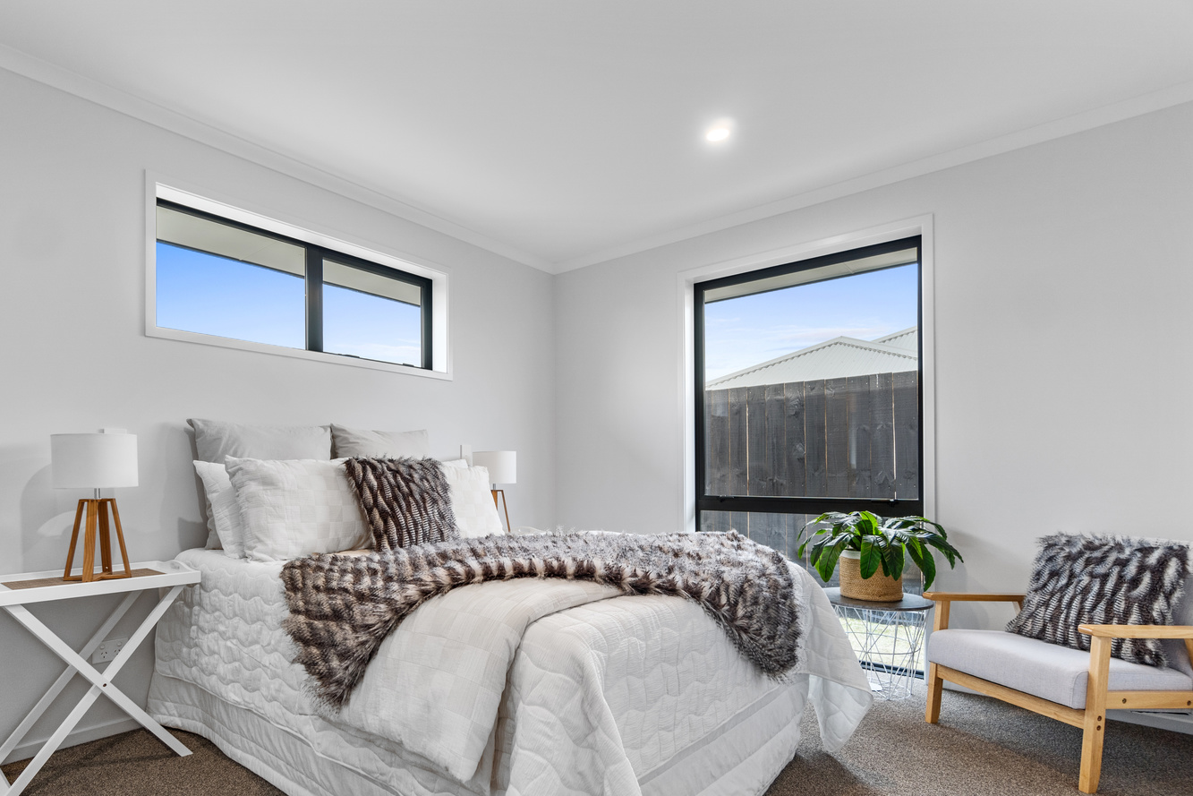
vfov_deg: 66.8
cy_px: 471
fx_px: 597
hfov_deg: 89.2
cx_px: 494
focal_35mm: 18
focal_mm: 10
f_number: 4
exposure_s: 1/30
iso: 160
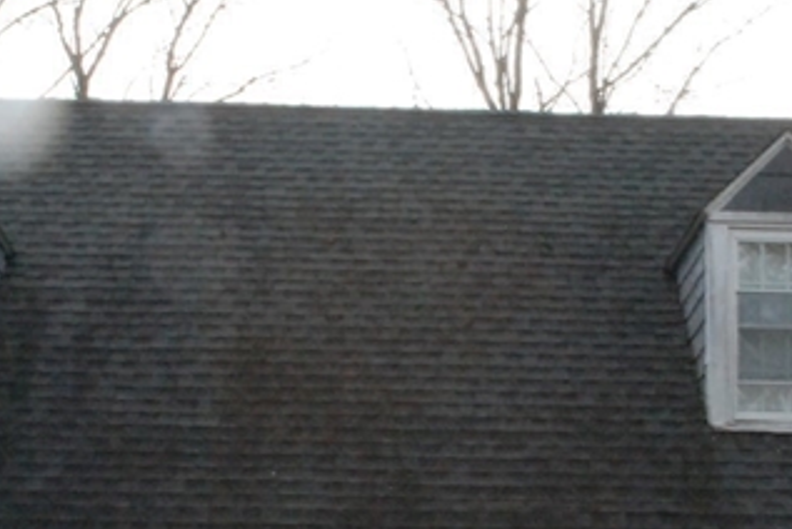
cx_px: 492
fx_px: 2136
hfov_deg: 21.0
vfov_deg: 14.1
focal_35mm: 97
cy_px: 402
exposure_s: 1/200
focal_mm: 20
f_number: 22
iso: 1600
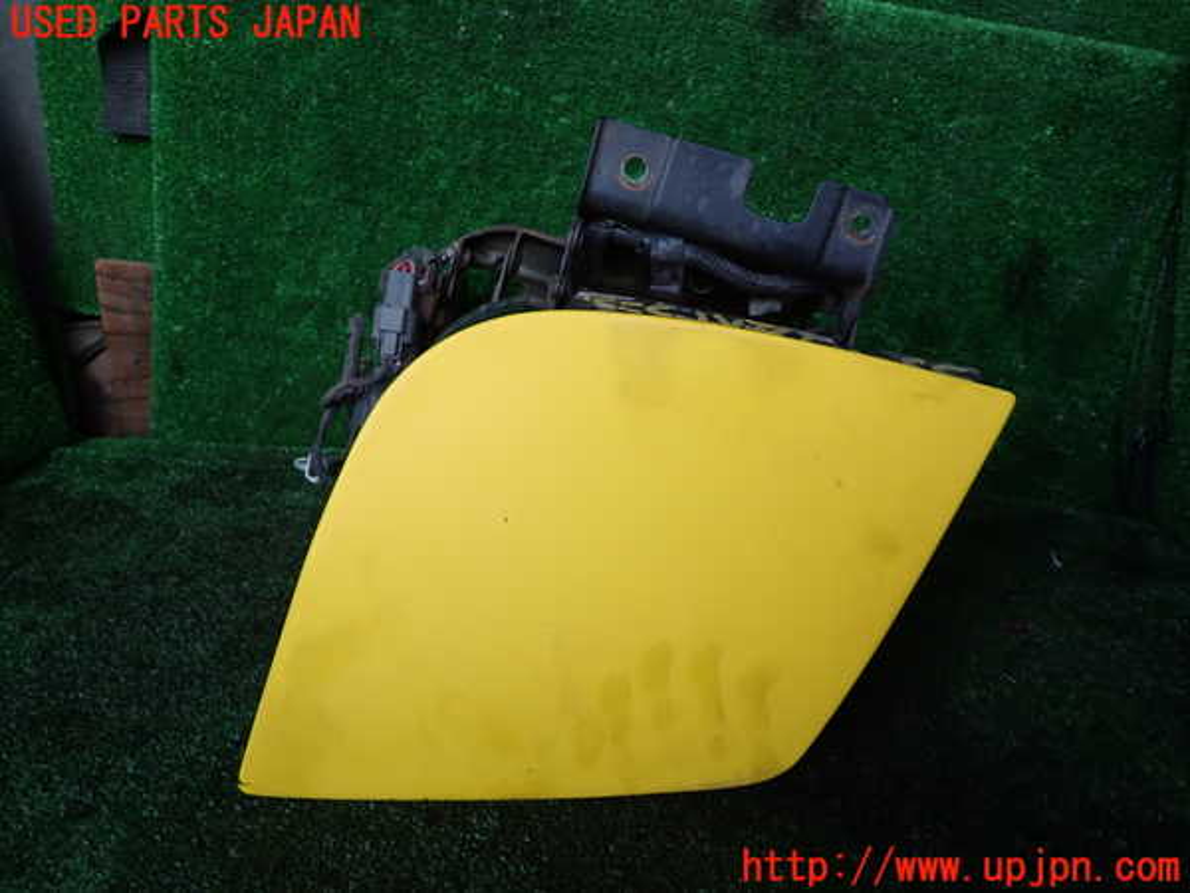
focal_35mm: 25
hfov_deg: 69.4
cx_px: 595
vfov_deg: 54.9
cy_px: 446
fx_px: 859
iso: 200
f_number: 2
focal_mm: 4.5
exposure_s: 1/50
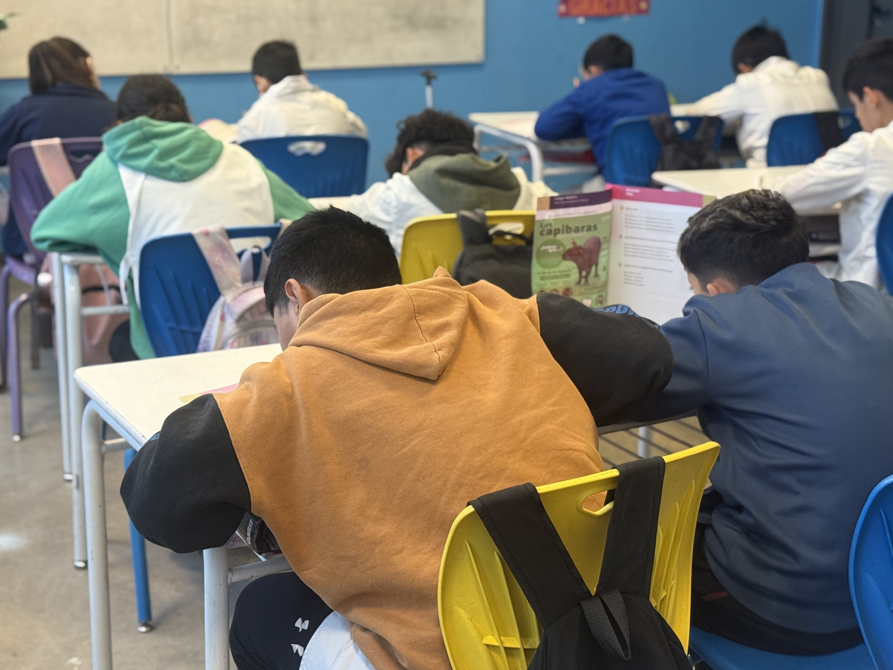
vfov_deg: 25.7
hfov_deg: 33.8
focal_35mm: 57
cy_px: 314
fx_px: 1471
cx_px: 445
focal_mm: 6.76
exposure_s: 1/50
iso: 160
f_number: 1.78
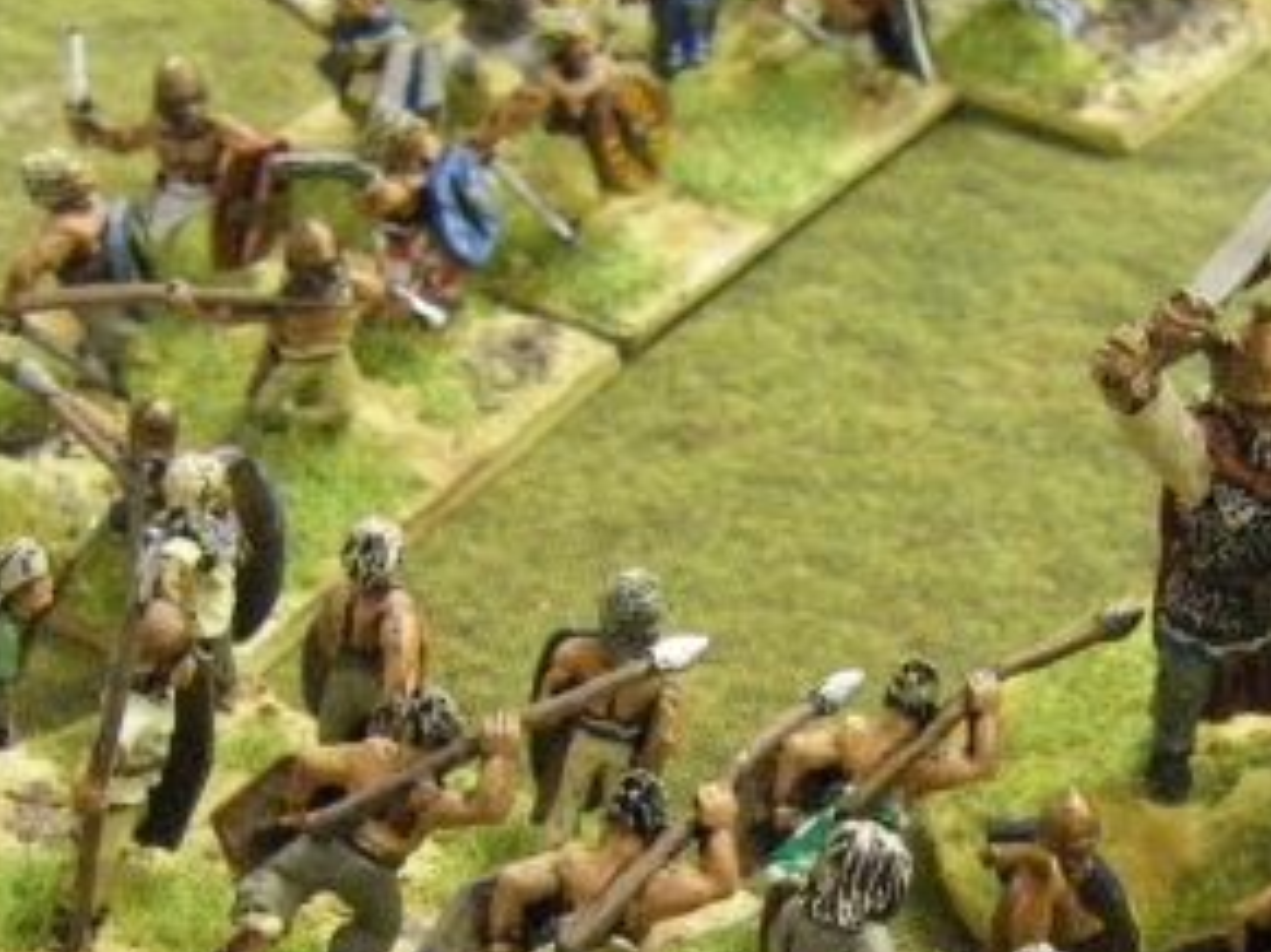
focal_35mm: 101
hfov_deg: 19.2
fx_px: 3707
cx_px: 1046
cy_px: 886
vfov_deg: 14.5
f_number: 3.5
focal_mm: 6.3
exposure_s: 1/30
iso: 800
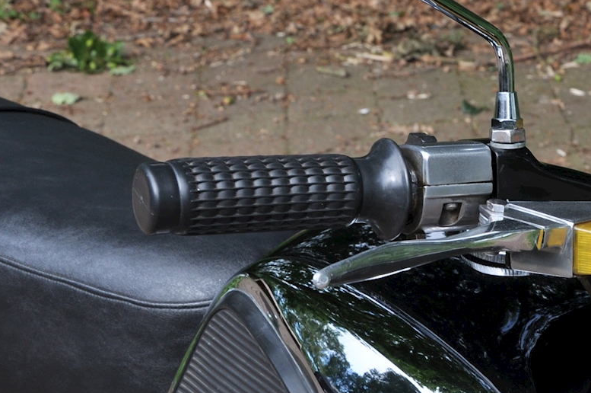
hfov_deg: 15.8
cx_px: 653
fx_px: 2066
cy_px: 350
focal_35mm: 126
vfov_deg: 10.8
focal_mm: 34
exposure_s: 1/125
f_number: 11
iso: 200
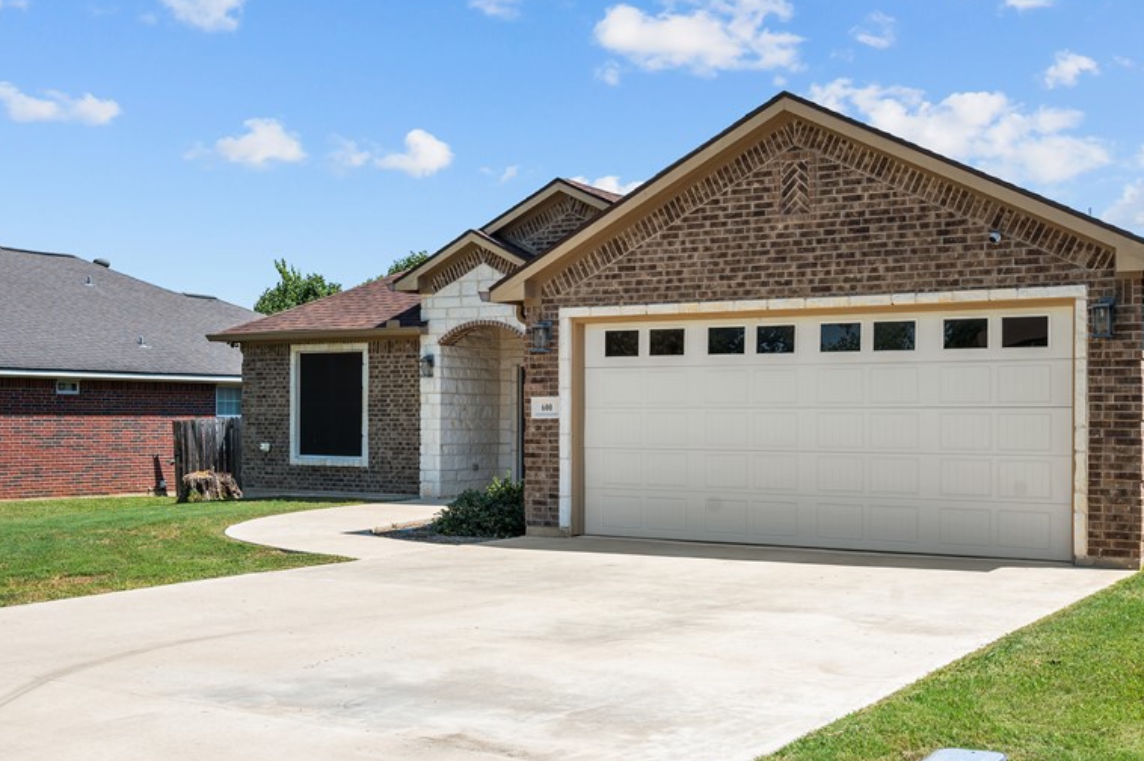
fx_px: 1365
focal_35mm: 43
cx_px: 552
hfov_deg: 45.5
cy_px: 360
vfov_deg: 31.1
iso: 160
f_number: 9
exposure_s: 1/320
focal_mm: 30
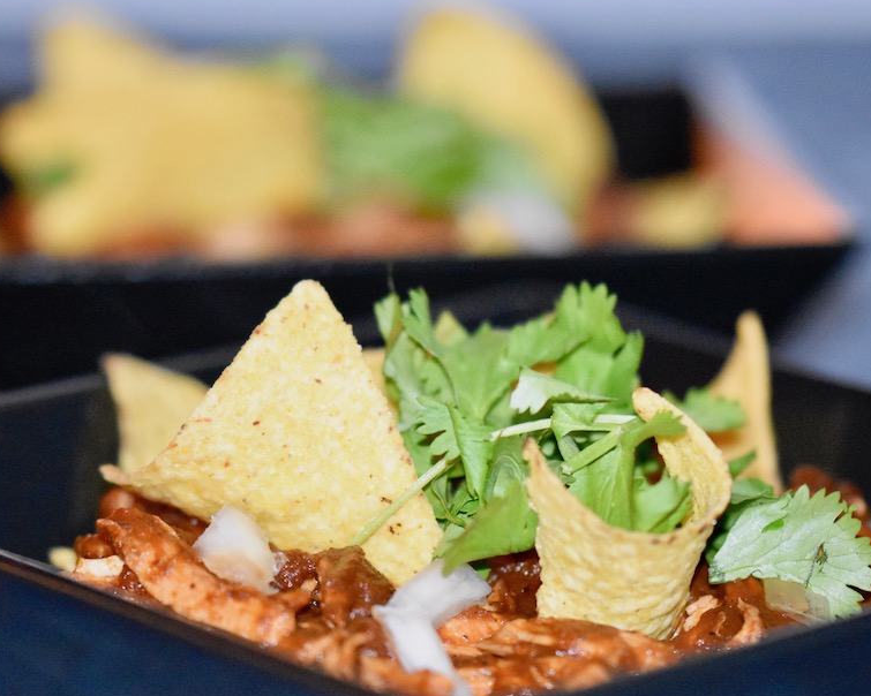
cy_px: 359
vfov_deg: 7.7
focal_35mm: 201
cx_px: 464
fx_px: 5172
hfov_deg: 9.6
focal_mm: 105
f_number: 3.2
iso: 5600
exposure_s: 1/60
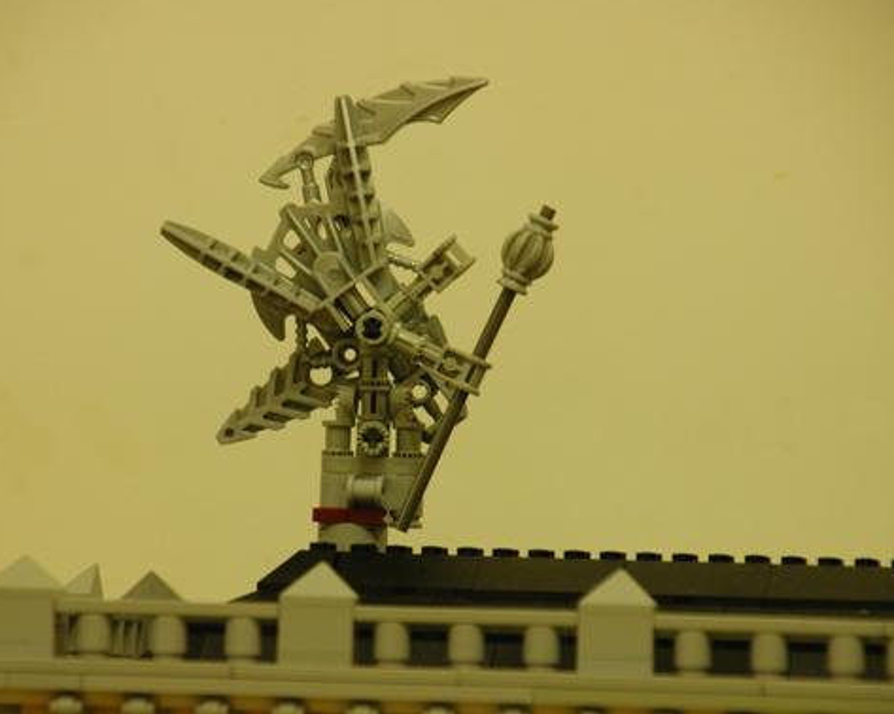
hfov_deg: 5.4
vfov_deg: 4.3
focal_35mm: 358
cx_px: 406
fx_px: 9468
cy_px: 366
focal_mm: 200
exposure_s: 1/8
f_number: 6.3
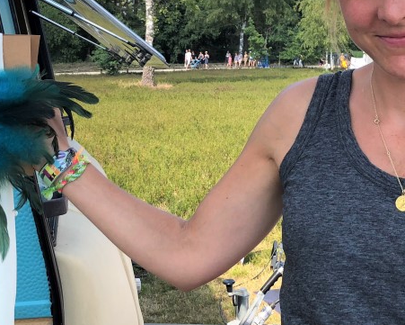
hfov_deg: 30.5
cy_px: 122
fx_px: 743
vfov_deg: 24.5
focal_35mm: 62
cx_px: 204
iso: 20
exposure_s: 1/631
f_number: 1.8
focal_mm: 4
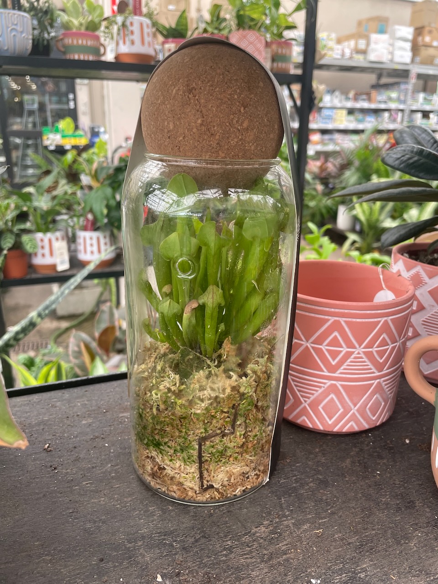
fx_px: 439
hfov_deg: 53.1
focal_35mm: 26
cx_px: 219
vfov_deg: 67.3
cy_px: 292
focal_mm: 4.2
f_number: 1.6
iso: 50
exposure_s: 1/121
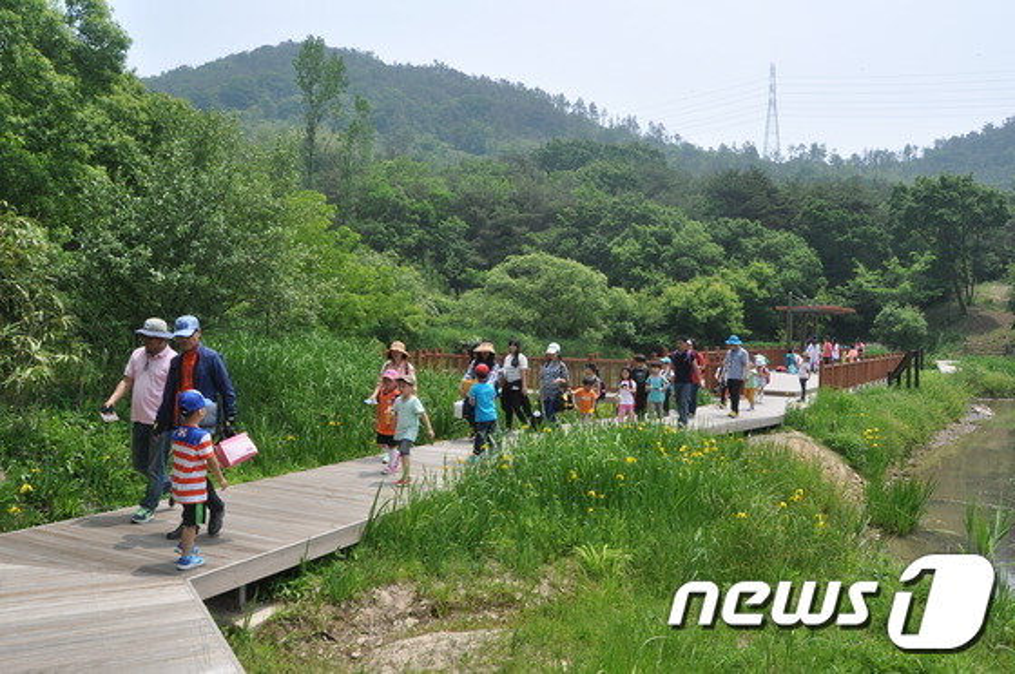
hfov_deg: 67.4
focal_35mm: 27
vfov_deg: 47.8
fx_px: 760
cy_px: 337
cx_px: 508
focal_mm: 18
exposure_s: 1/320
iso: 200
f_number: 9
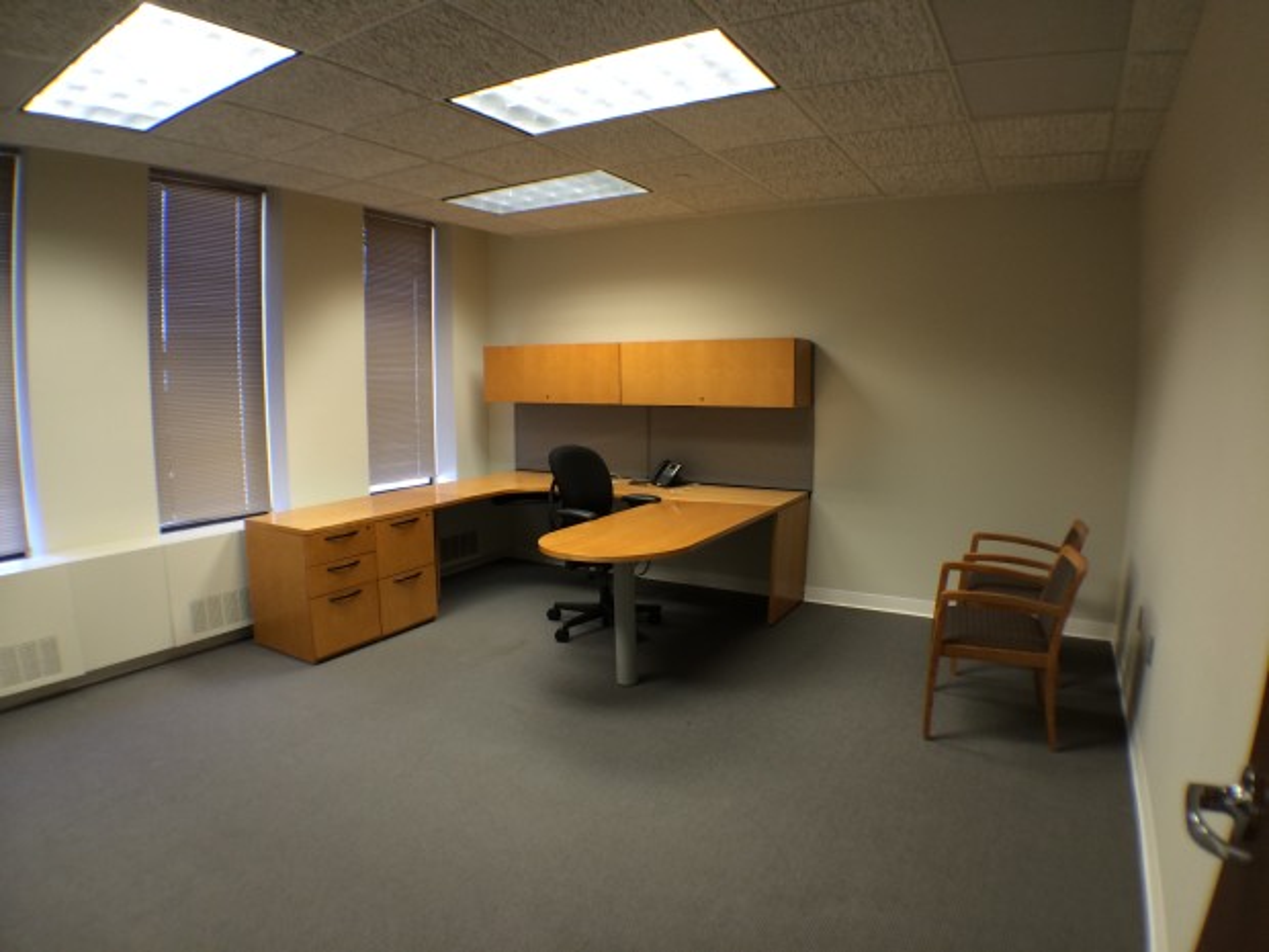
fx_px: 1100
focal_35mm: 30
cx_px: 634
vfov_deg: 46.8
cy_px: 476
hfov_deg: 60.0
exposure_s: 1/30
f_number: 2.2
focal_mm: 4.12
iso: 80
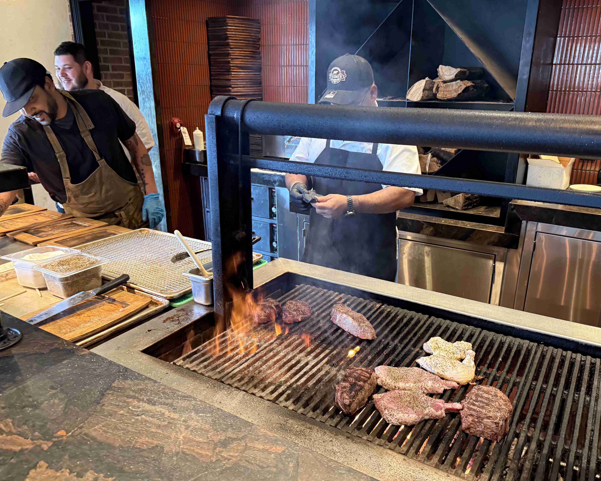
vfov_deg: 51.5
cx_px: 316
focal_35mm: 28
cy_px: 251
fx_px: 498
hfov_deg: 62.2
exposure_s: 1/60
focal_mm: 6.76
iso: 640
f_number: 1.78
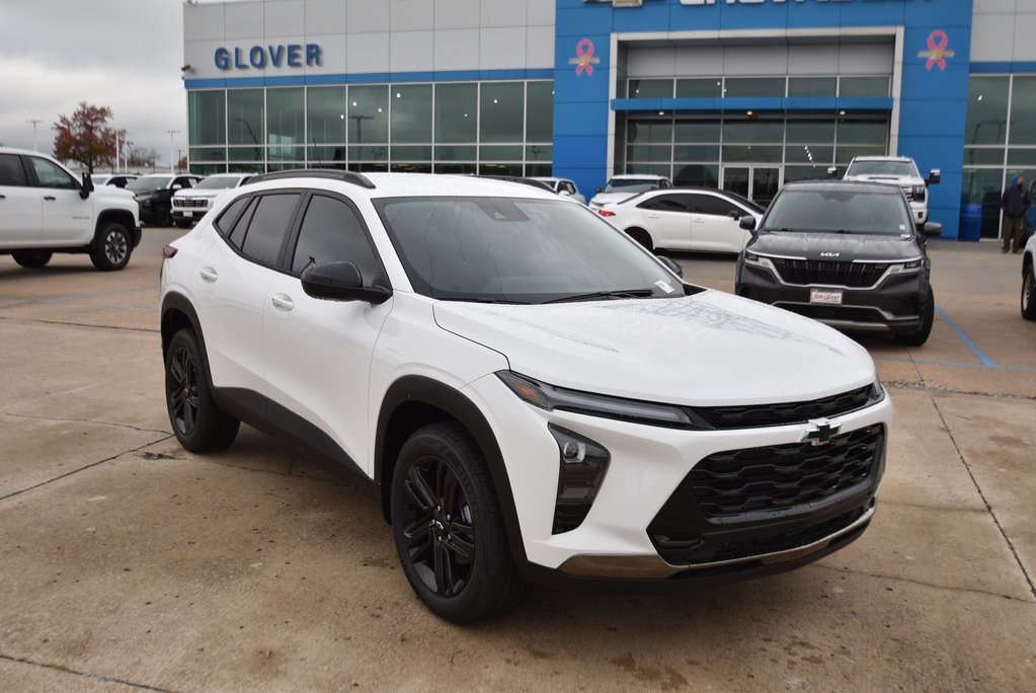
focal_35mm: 36
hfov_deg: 53.1
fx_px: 1037
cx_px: 518
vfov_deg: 36.9
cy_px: 346
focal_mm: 24
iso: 100
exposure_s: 1/200
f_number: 4.5
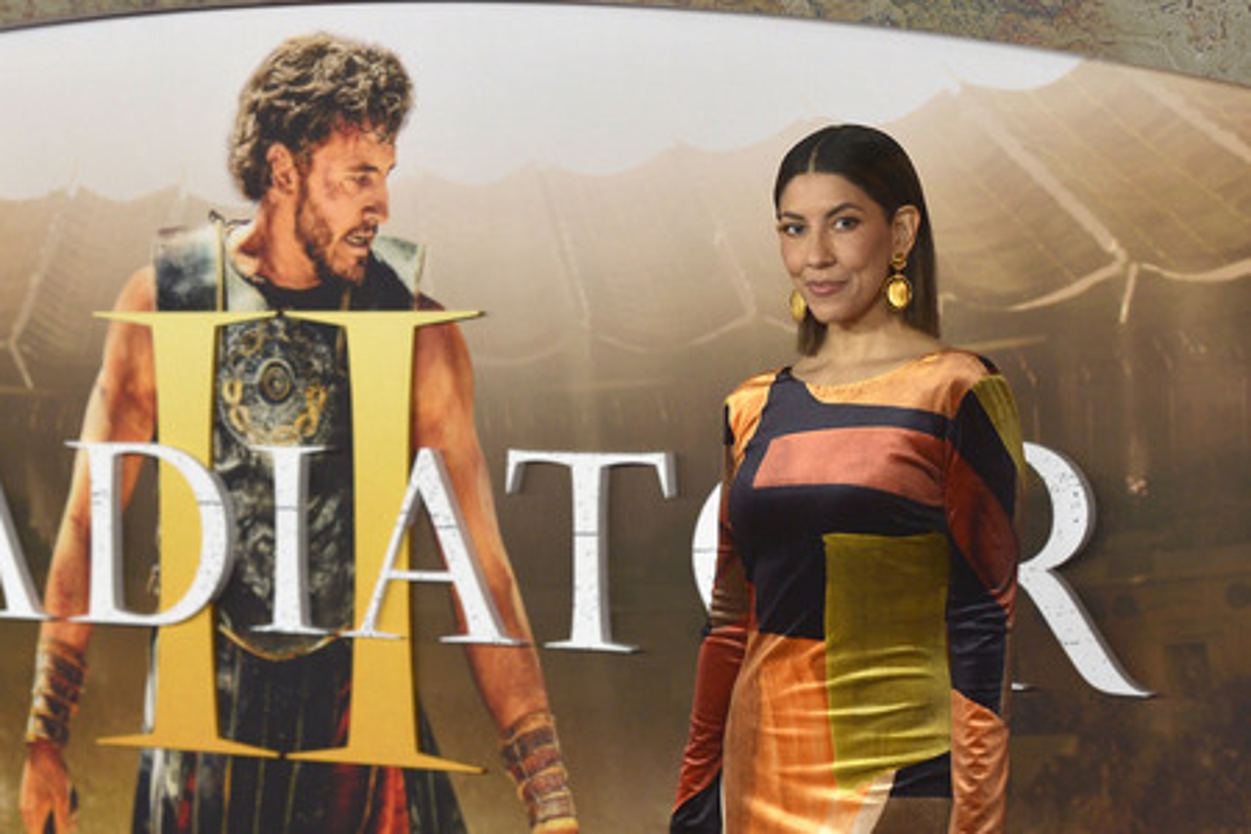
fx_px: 2432
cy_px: 417
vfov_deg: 19.5
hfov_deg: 28.8
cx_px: 626
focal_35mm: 70
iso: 500
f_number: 5.6
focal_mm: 70
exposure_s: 1/320
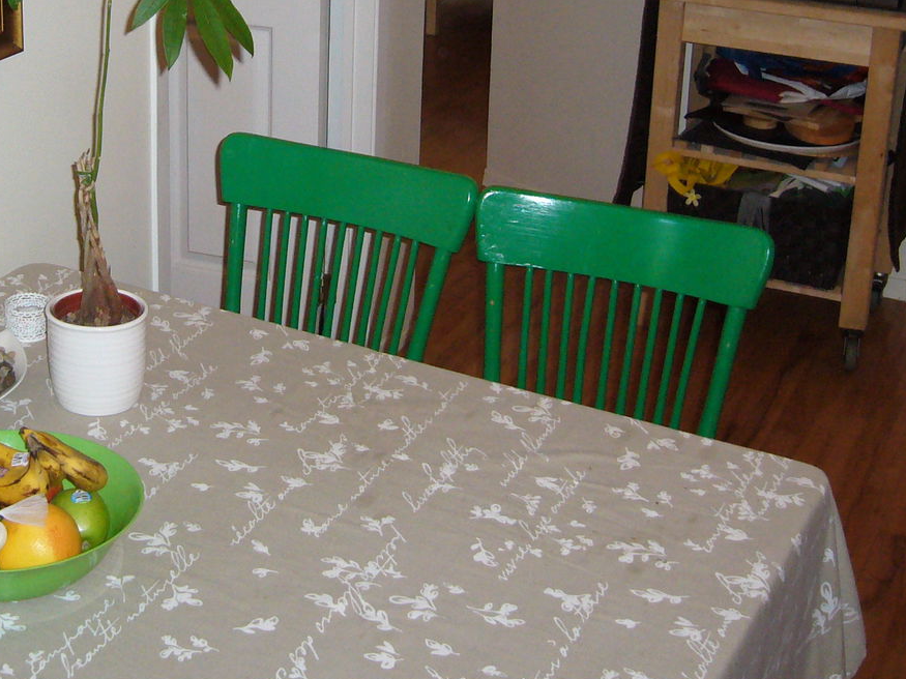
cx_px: 220
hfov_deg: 29.8
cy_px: 73
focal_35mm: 64
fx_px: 1675
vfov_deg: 22.4
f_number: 2.8
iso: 200
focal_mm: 5.8
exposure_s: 1/30
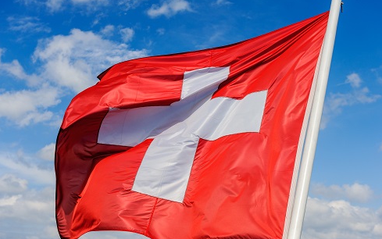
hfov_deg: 38.9
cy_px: 120
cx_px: 195
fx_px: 542
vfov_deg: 24.9
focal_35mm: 52
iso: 400
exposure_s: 1/3200
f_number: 5.6
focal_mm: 50
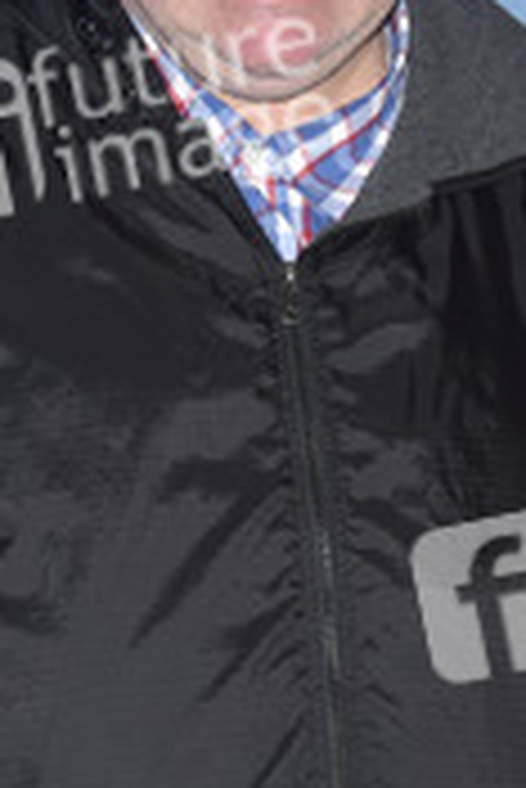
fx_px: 4987
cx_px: 236
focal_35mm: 228
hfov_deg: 6.0
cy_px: 351
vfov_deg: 9.0
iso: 320
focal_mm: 100
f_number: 6.3
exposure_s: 1/250
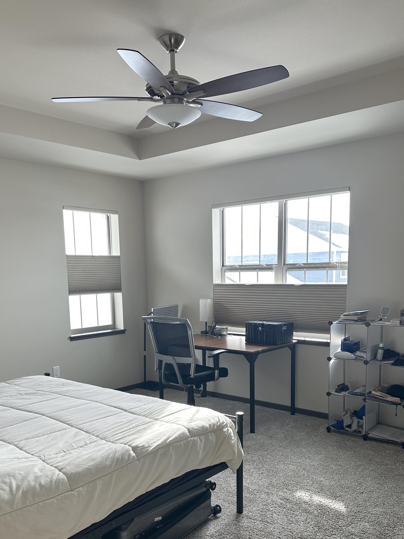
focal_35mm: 32
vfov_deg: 56.1
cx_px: 192
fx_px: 498
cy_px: 338
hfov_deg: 44.1
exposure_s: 1/126
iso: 64
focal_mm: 6.86
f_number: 1.78
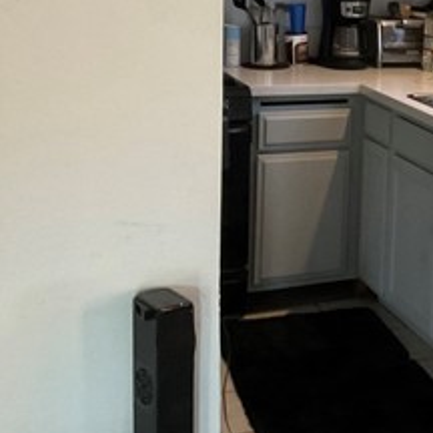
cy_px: 78
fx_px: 1076
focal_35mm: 76
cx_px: 497
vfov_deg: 22.4
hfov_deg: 21.4
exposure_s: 1/40
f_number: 1.8
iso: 250
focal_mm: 3
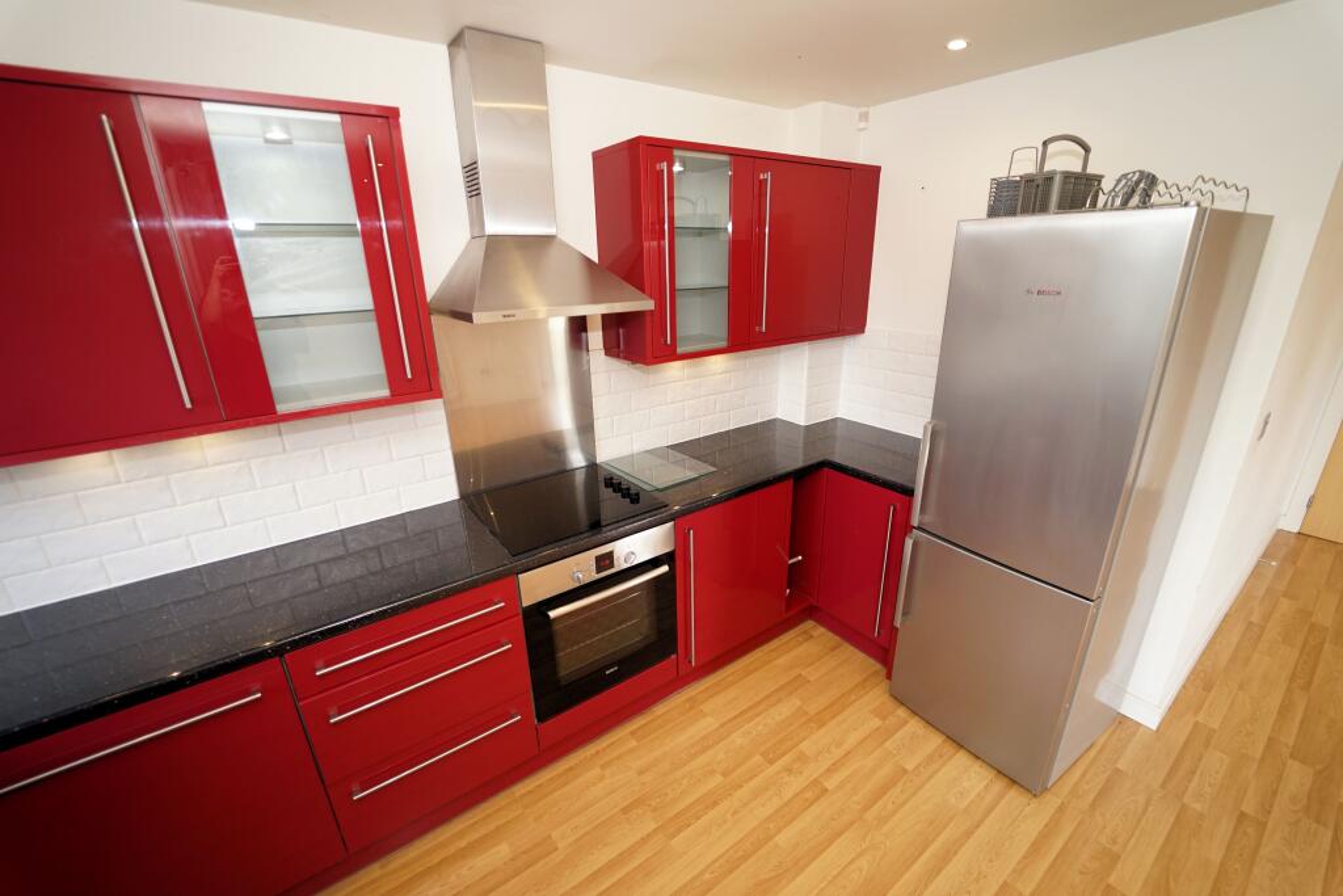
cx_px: 672
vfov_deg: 81.2
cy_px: 448
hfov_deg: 104.2
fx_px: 522
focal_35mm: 14
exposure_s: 1/60
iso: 250
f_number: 2.8
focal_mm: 14
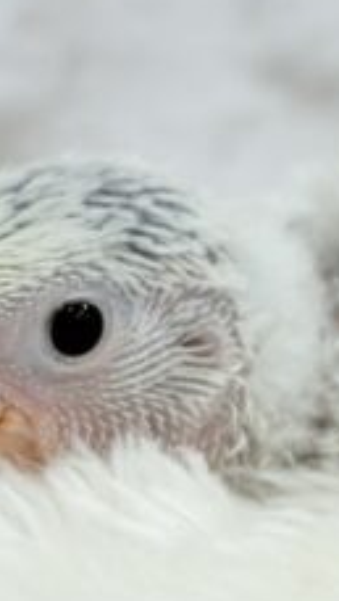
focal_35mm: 158
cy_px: 302
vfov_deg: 13.6
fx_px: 2522
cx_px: 376
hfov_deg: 7.6
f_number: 1.6
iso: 32
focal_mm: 5.96
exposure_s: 1/50
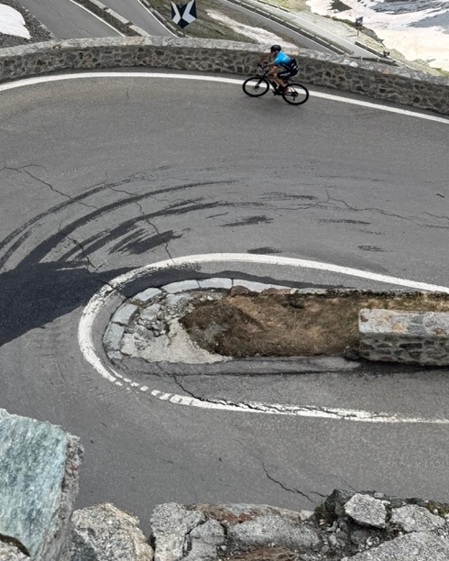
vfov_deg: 37.9
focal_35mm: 49
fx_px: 814
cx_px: 84
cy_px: 223
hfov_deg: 30.1
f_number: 1.78
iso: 80
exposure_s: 1/3802
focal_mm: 6.76
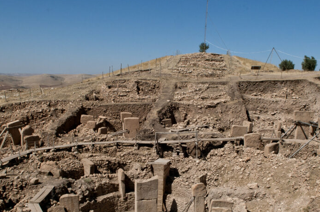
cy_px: 139
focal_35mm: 38
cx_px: 173
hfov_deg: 51.0
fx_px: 335
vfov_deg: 34.9
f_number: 13
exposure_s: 1/500
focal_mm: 17
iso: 200
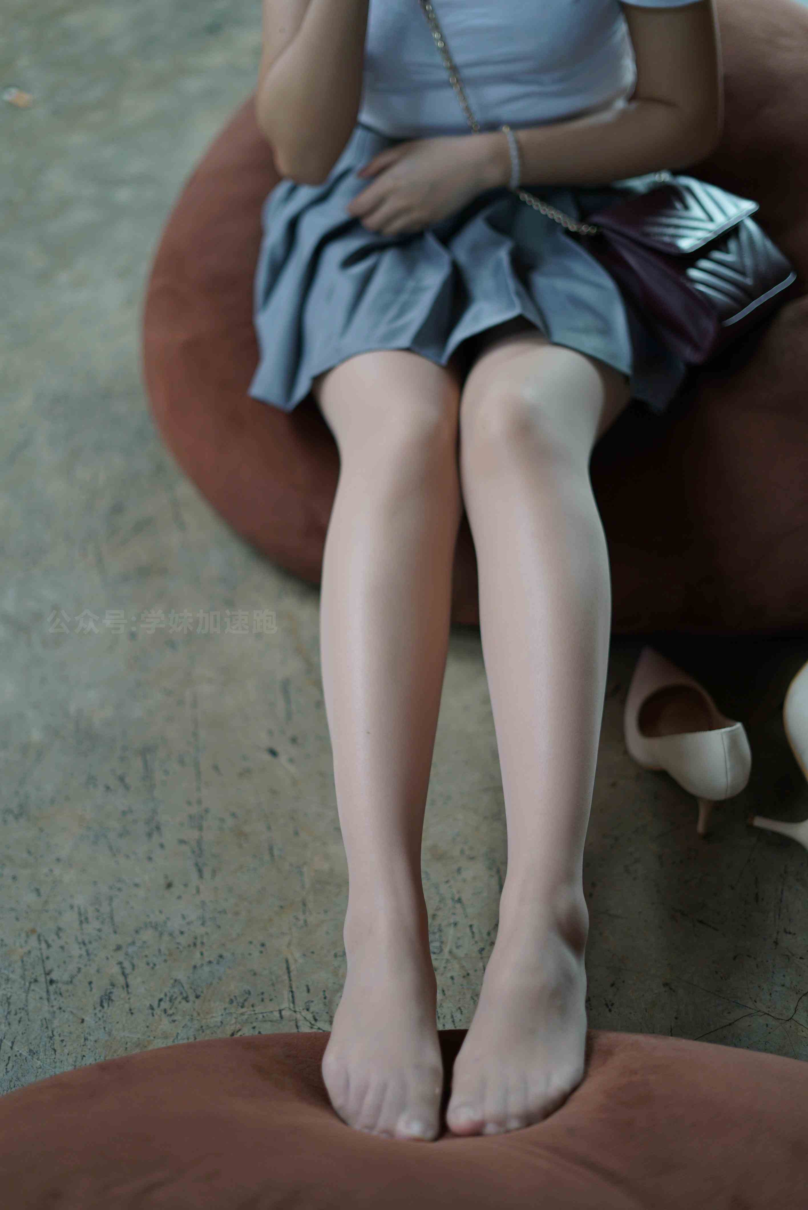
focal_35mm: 50
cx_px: 404
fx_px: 1681
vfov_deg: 39.6
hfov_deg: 27.0
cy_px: 605
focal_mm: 50
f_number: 1.8
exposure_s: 1/100
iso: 200
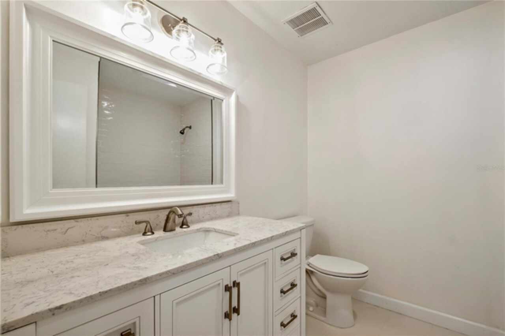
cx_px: 252
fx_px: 210
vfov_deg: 77.3
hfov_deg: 100.4
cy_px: 168
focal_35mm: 15
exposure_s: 1/30
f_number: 8
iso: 400
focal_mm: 10
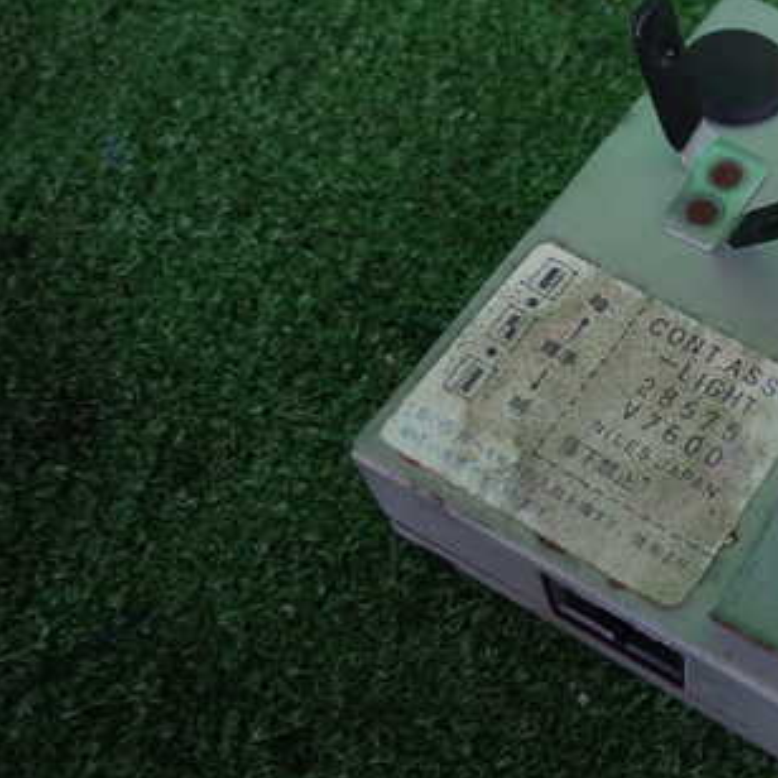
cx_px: 753
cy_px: 381
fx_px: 1093
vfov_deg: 39.2
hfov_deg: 35.9
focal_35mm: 43
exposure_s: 1/40
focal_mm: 4.5
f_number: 2
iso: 200
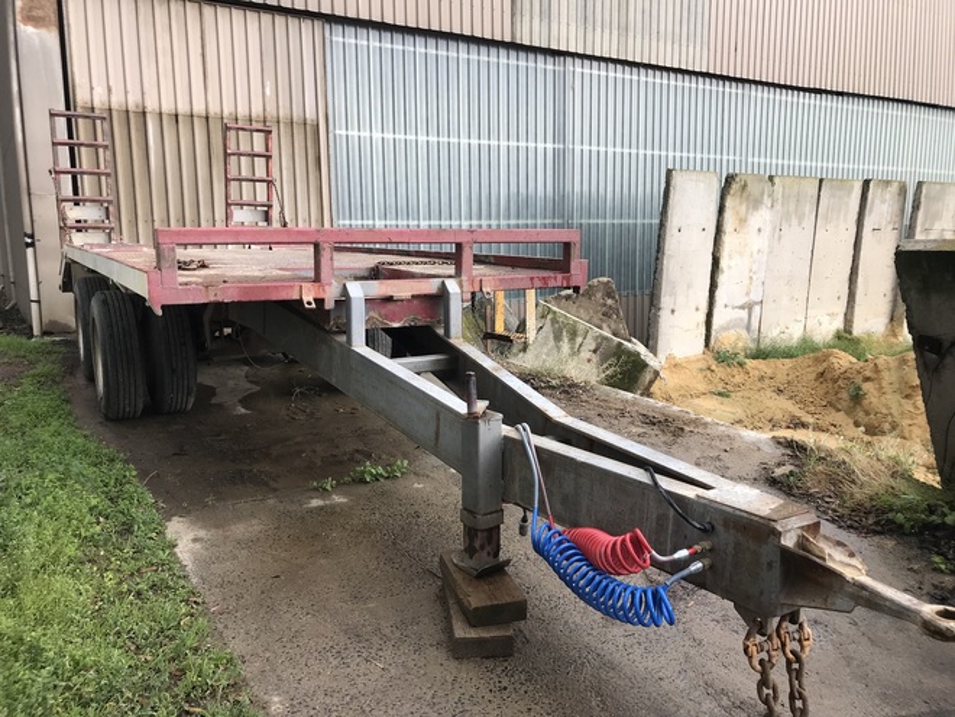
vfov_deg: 49.7
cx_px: 478
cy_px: 358
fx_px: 772
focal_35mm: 28
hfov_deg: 63.4
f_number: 1.8
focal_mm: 3.99
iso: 20
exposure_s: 1/197
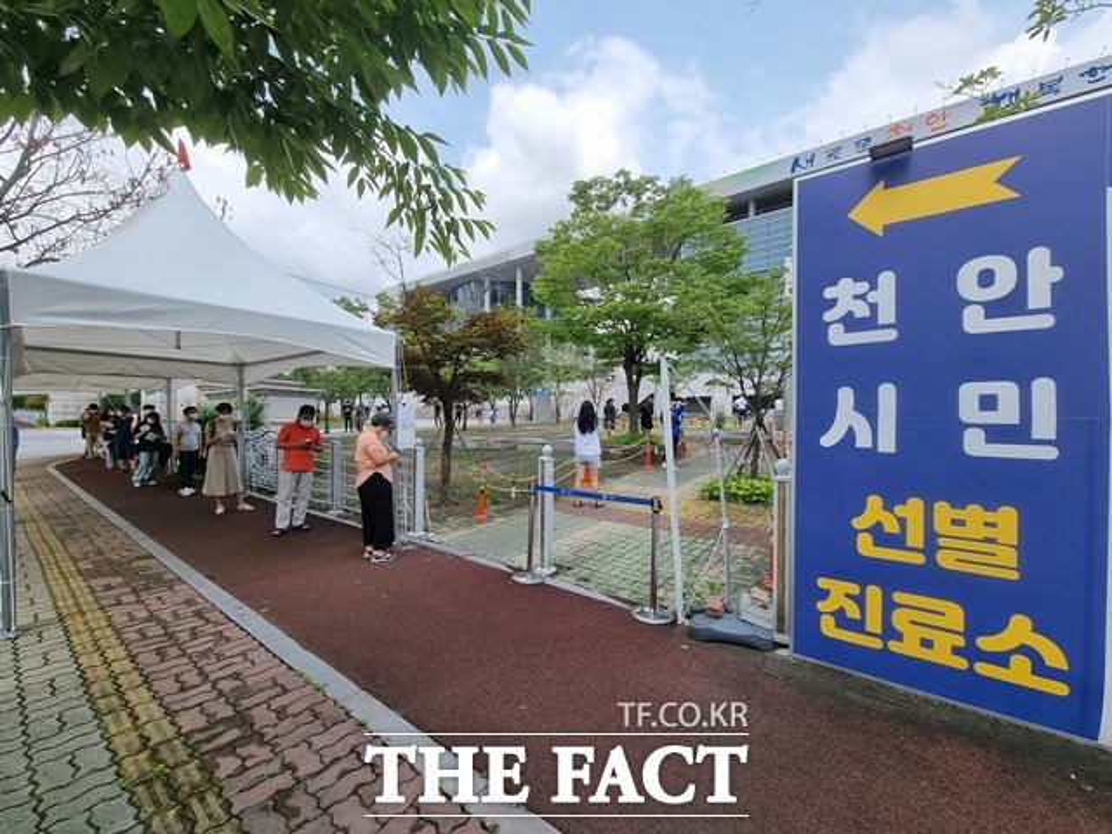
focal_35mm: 13
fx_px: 418
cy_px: 417
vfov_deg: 89.9
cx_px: 556
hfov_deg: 106.2
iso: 50
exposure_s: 1/1624
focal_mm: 2.2
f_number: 2.2
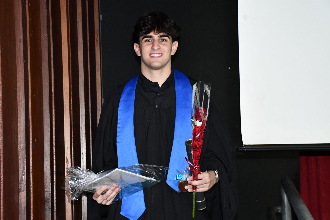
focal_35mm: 87
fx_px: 798
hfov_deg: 23.4
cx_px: 149
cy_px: 113
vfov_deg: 15.7
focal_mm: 52
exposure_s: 1/60
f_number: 4.8
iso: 6400
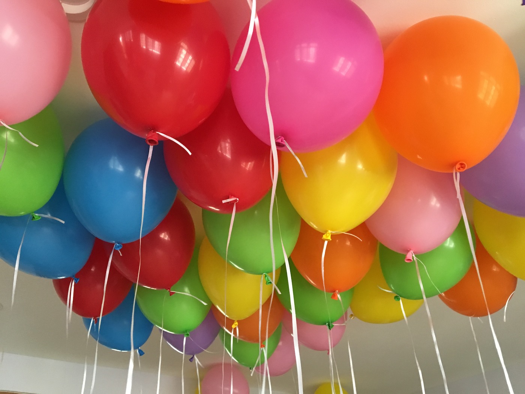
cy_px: 197
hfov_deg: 61.7
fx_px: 440
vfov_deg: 48.2
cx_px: 262
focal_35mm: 29
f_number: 2.2
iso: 200
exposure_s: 1/25
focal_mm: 4.15
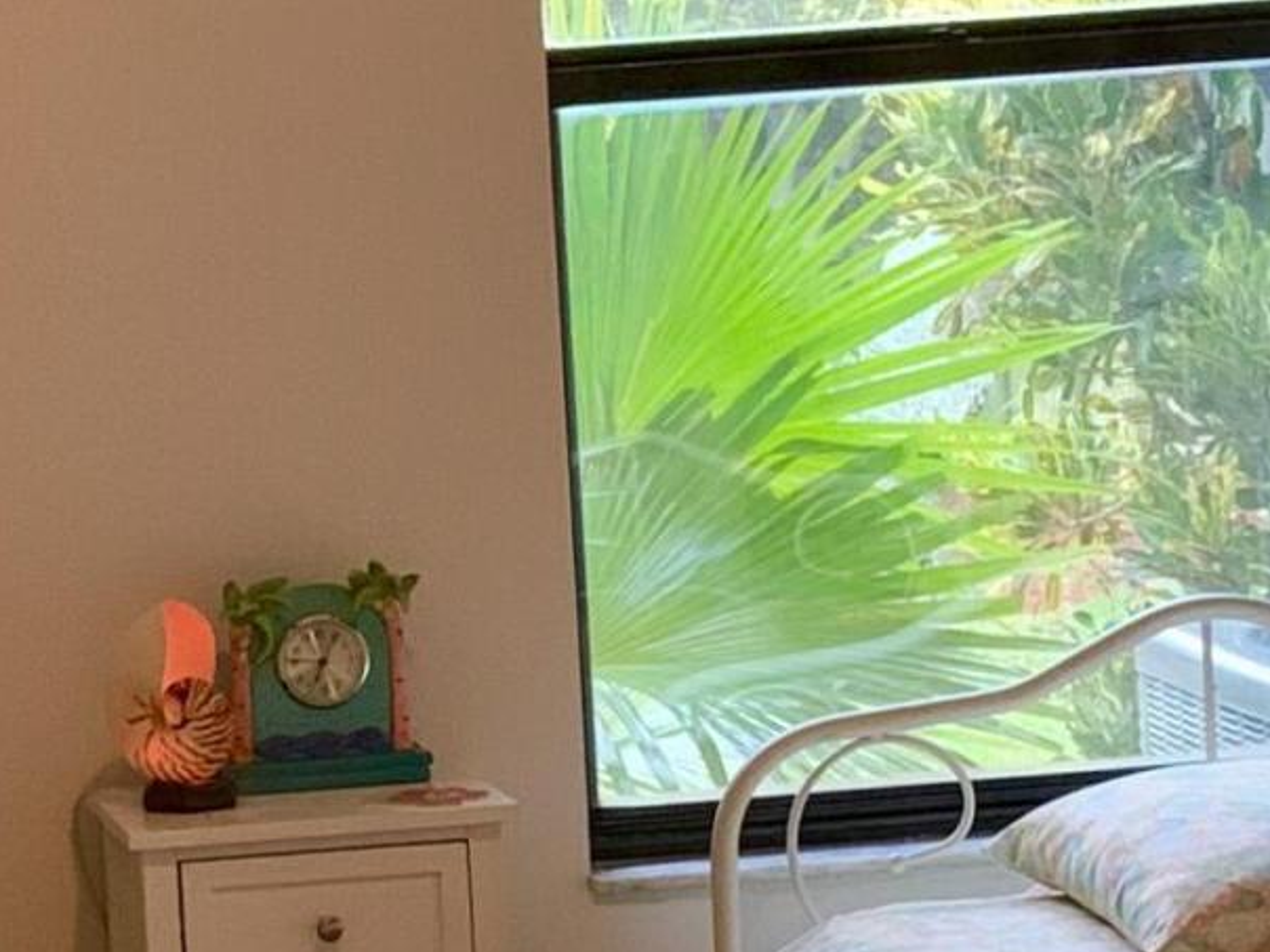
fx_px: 4549
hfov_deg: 15.7
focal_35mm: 124
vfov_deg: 12.0
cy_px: 519
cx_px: 164
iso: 400
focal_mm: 4.25
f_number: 1.8
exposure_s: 1/30
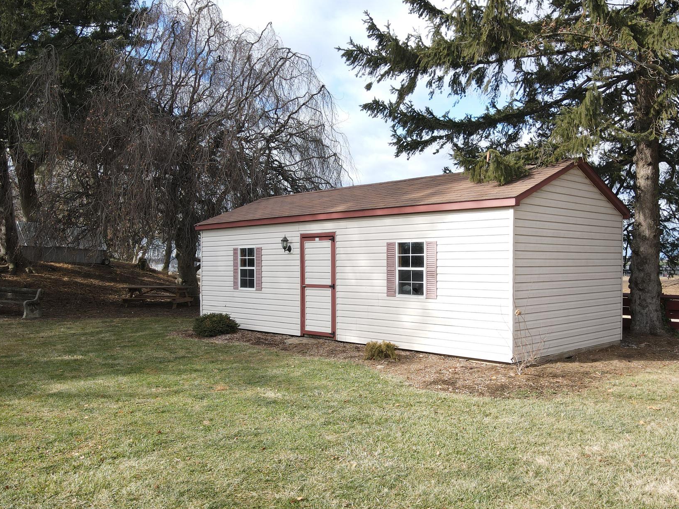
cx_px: 388
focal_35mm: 30
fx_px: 589
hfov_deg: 59.7
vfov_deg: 46.7
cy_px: 287
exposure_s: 1/250
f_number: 2.8
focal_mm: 4.5
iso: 100
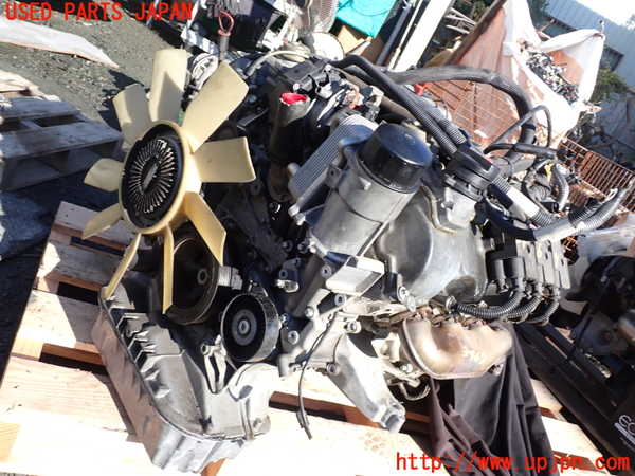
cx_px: 318
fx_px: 550
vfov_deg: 46.8
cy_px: 238
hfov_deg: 60.0
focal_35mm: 30
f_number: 3.2
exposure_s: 1/320
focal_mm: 5.4
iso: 100
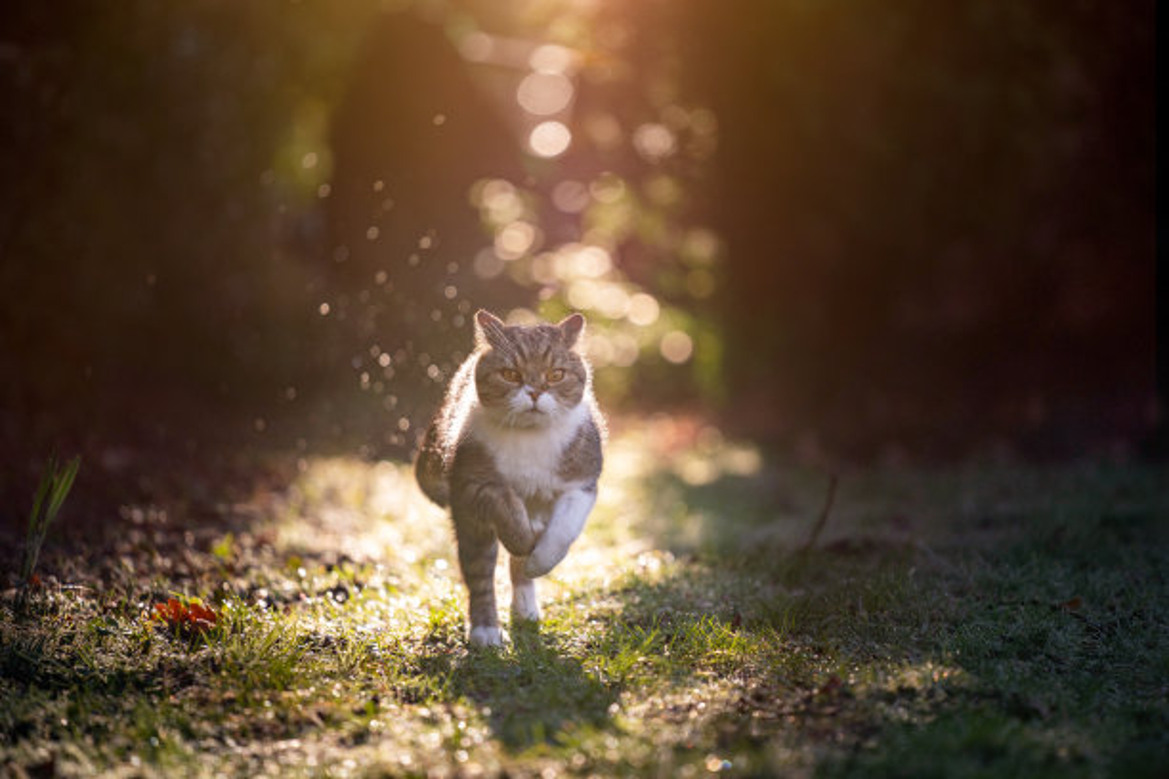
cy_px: 390
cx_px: 584
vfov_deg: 6.9
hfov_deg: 10.3
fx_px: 6494
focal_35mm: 200
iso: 400
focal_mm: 200
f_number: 2.8
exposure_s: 1/1000
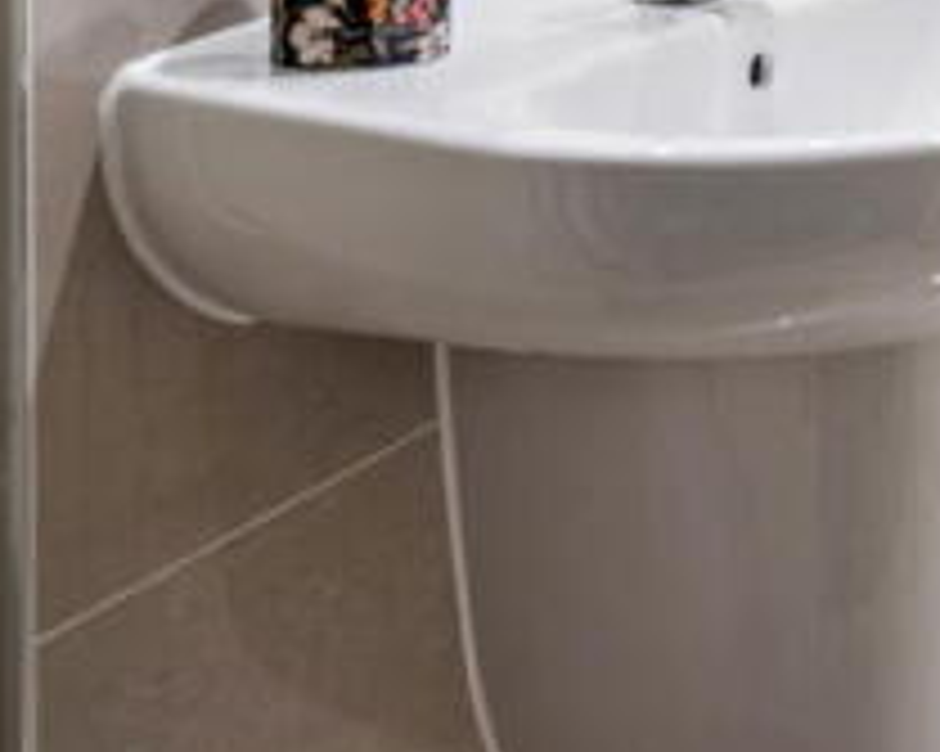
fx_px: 1307
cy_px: -187
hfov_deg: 31.9
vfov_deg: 27.5
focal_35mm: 47
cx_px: 1167
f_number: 4.5
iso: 320
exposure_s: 1/5
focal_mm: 16
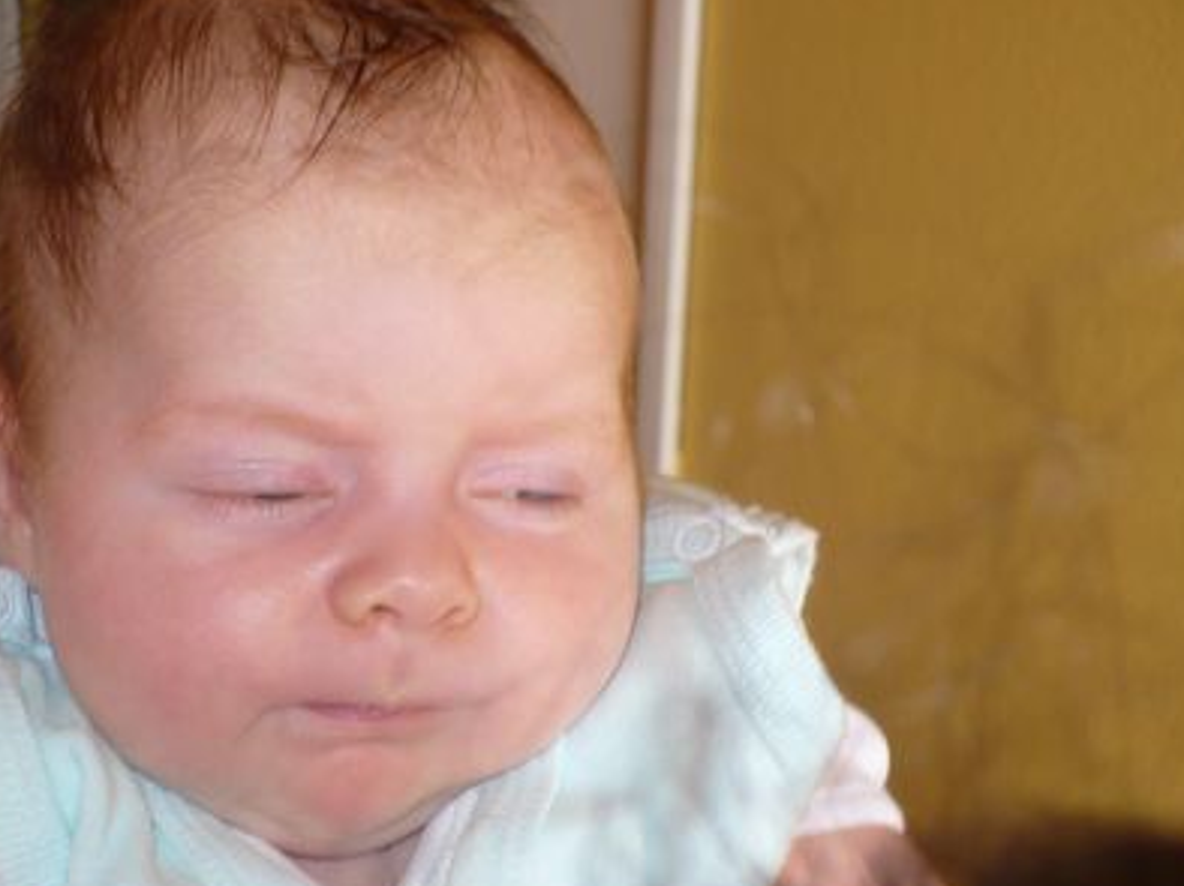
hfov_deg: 29.9
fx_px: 2188
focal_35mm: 64
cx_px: 346
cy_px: 502
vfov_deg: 22.9
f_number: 2.9
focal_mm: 7
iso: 100
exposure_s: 1/30
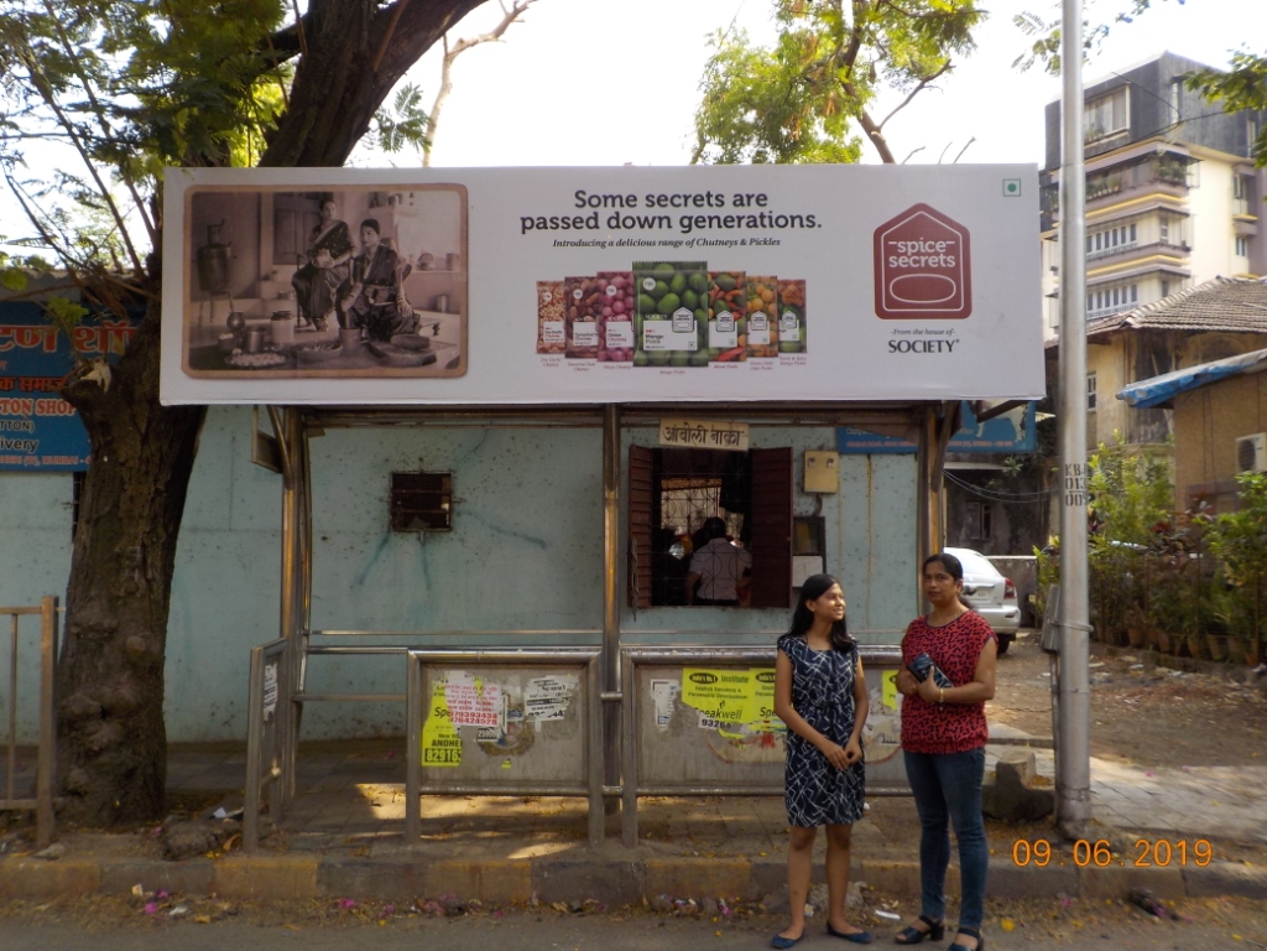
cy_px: 476
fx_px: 1098
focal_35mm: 30
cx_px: 634
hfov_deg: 60.0
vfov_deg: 46.8
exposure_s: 1/200
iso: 125
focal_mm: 4.1
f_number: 3.3
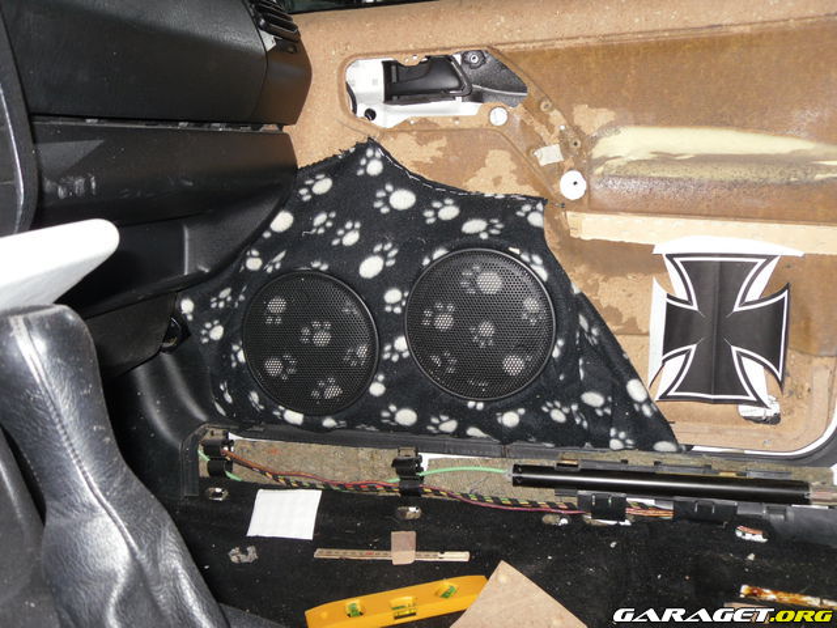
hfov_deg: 52.6
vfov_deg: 40.7
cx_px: 418
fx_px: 846
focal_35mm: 35
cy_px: 314
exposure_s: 1/45
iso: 100
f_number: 3.5
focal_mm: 6.3
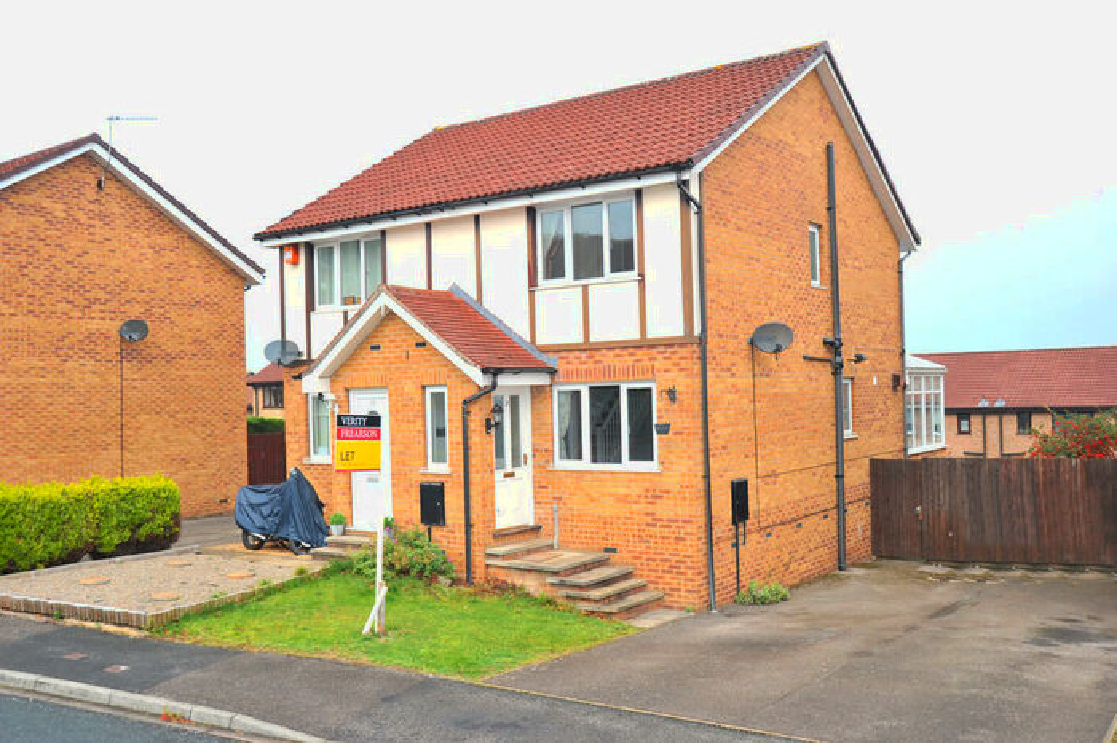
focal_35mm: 35
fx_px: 1085
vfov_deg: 37.8
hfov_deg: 54.5
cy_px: 372
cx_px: 558
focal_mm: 35
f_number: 8
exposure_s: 1/125
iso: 400
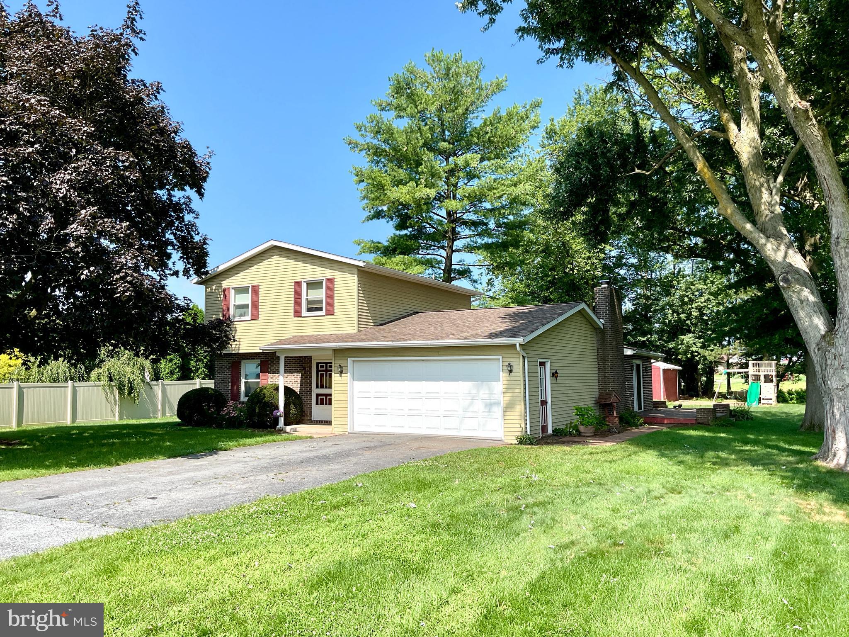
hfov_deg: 61.7
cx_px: 424
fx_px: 711
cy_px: 318
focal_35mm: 29
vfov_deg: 48.2
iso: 16
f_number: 1.8
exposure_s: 1/1311
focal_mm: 3
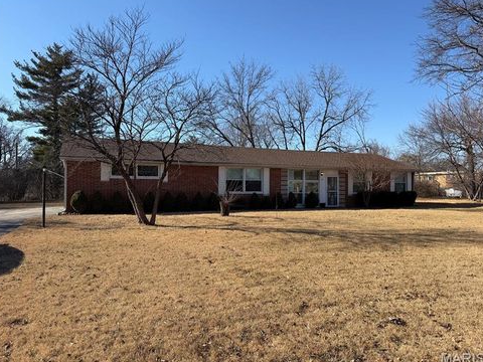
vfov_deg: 54.9
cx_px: 238
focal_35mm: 25
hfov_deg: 69.4
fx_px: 349
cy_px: 180
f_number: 1.78
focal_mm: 6.76
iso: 80
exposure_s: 1/3279
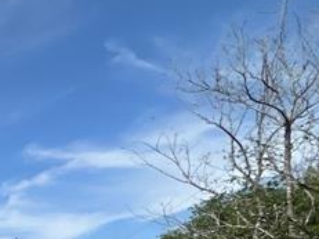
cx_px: -376
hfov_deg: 17.2
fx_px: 571
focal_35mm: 62
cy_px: 367
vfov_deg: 20.1
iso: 40
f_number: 2.2
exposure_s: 1/2747
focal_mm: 2.22
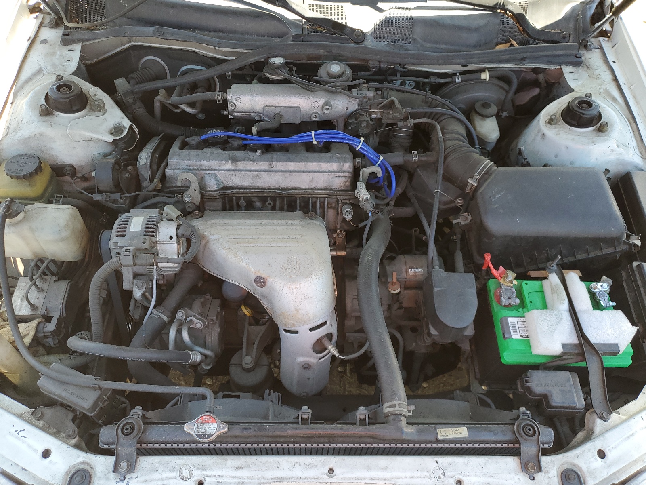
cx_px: 323
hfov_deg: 67.3
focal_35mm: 26
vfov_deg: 53.1
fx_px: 485
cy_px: 242
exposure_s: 1/227
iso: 50
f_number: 1.5
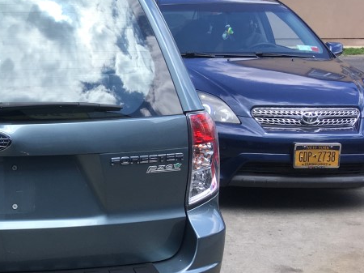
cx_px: -49
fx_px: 694
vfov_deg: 22.2
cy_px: 170
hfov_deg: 26.7
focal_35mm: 66
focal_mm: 4.15
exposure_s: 1/630
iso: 25
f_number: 2.2
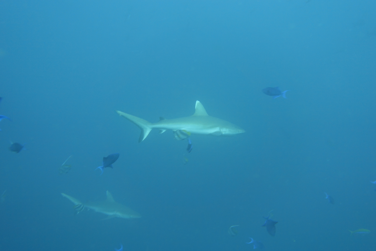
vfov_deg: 31.9
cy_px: 126
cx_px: 188
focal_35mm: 42
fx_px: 439
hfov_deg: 46.4
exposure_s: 1/60
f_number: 2.8
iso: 125
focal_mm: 15.52
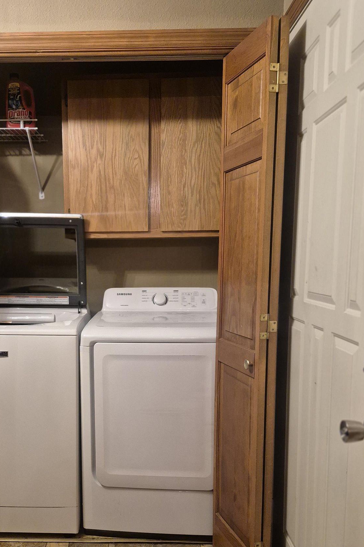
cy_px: 335
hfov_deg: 39.3
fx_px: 501
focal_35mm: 33
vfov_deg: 56.7
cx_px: 112
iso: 800
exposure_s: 1/120
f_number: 1.8
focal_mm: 5.4
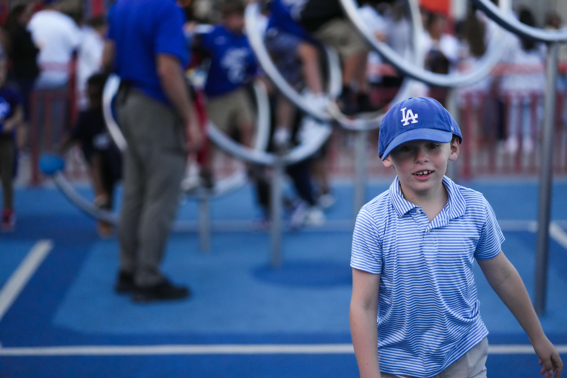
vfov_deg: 16.1
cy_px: 189
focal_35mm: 85
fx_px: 1339
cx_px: 284
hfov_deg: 23.9
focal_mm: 85
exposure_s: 1/16000
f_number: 1.8
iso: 4000
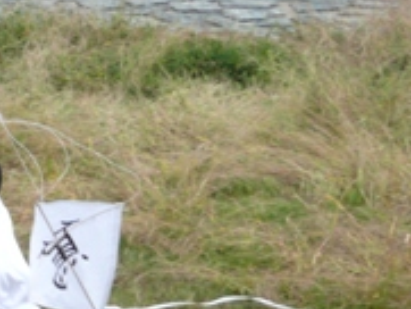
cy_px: 277
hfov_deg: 6.7
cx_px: 48
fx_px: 3493
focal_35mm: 294
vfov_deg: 5.1
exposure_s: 1/200
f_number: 4.7
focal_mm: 19.5
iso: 100
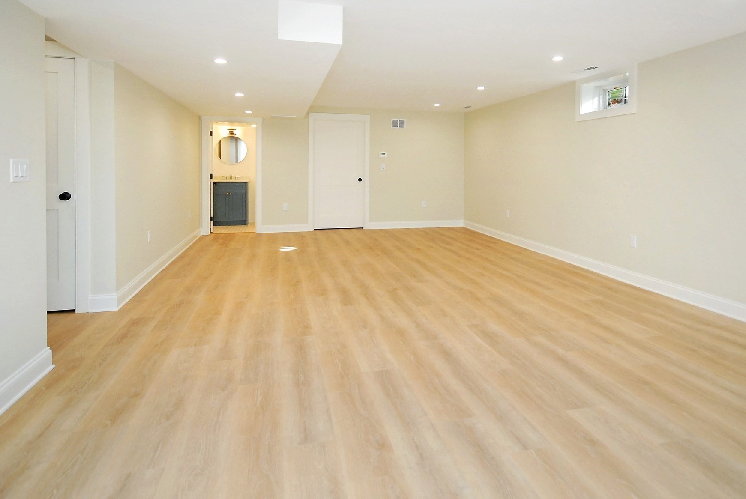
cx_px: 428
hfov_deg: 82.5
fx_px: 421
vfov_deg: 61.0
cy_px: 211
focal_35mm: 20
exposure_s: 1/60
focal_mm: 11.5
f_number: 5
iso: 500
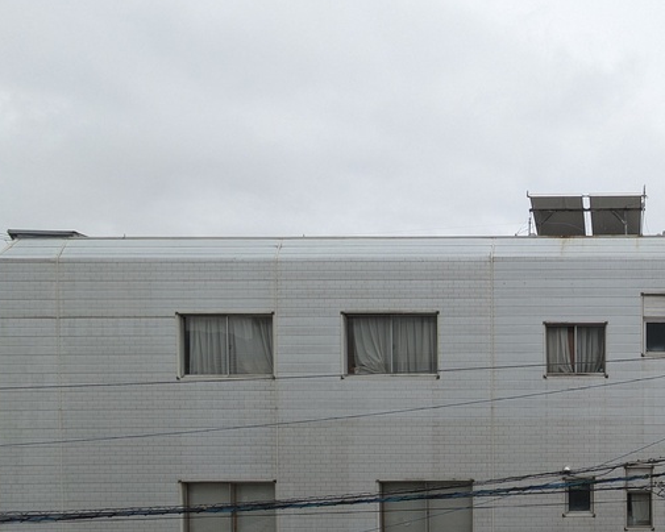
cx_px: 623
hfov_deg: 55.3
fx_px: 512
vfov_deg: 52.5
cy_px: 399
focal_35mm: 26
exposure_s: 1/641
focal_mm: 1.83
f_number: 2.2
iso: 50
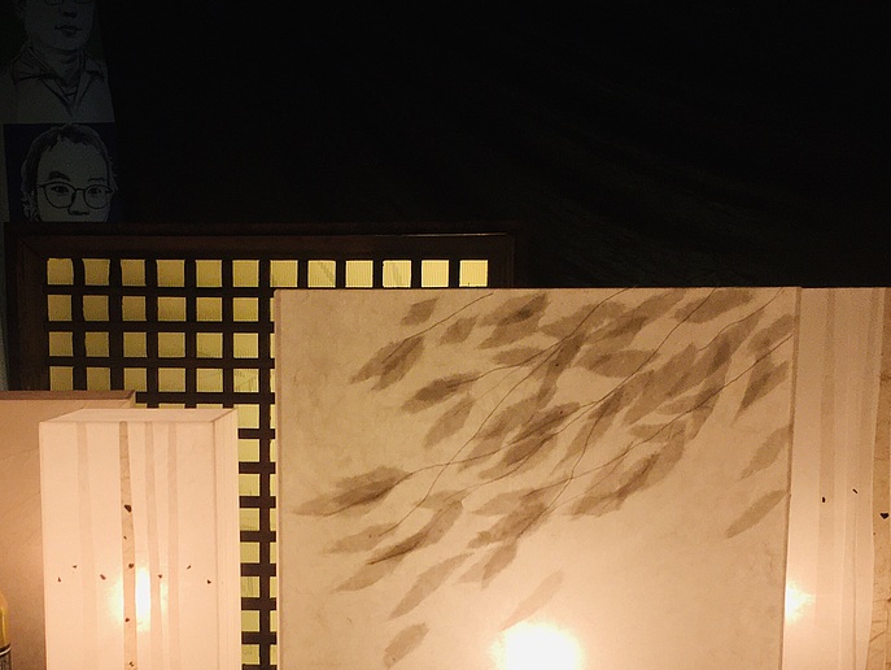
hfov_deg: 35.3
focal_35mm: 54
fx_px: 1391
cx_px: 332
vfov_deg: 26.6
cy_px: 523
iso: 40
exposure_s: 1/100
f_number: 2.2
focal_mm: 4.15
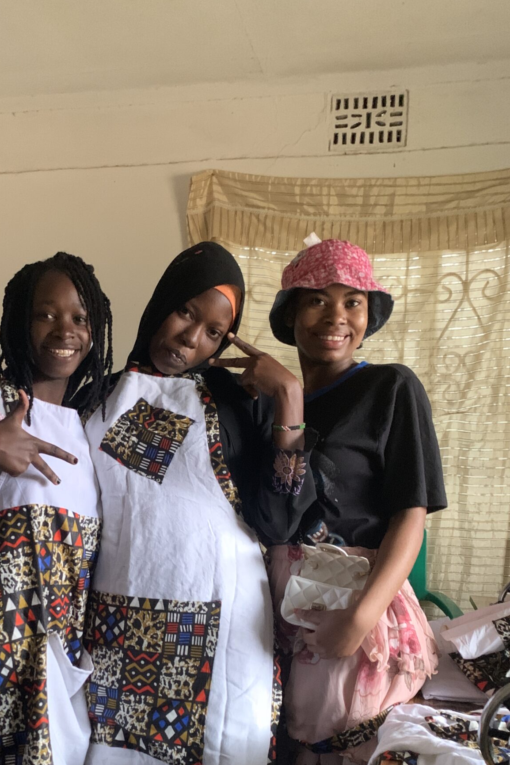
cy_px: 526
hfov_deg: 32.4
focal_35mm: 40
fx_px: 850
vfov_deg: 47.5
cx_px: 93
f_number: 1.8
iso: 640
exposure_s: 1/30
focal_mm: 4.25
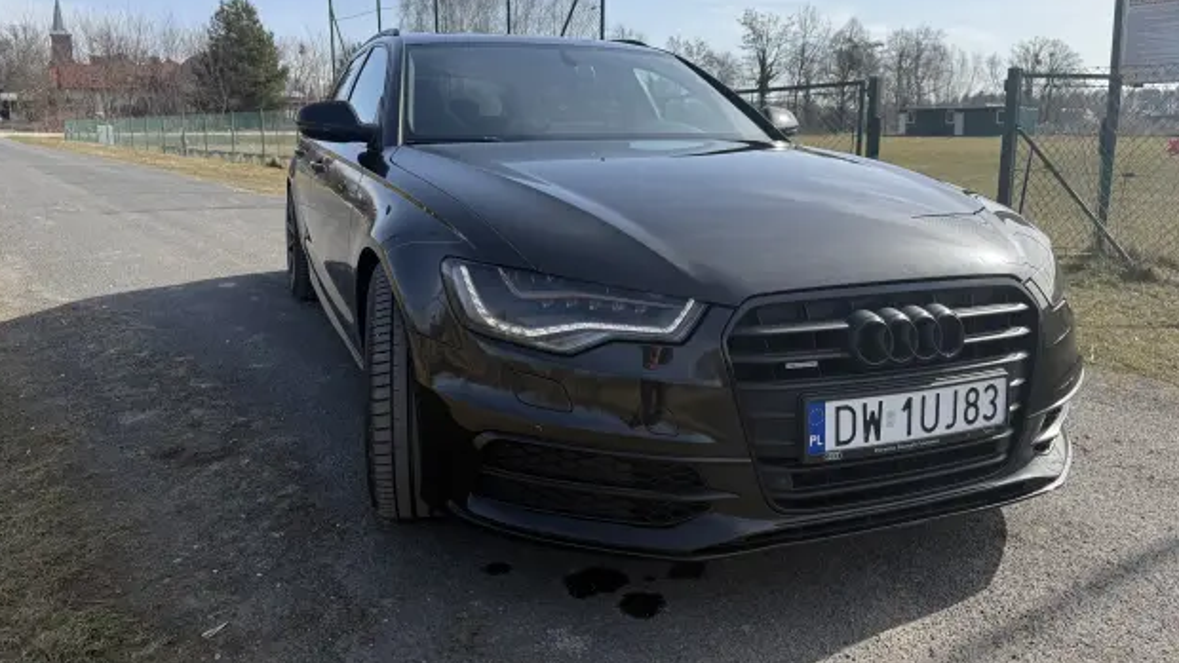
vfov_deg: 42.7
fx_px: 844
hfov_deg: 69.8
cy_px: 264
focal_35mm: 27
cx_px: 574
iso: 80
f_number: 1.78
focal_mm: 6.76
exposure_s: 1/3759
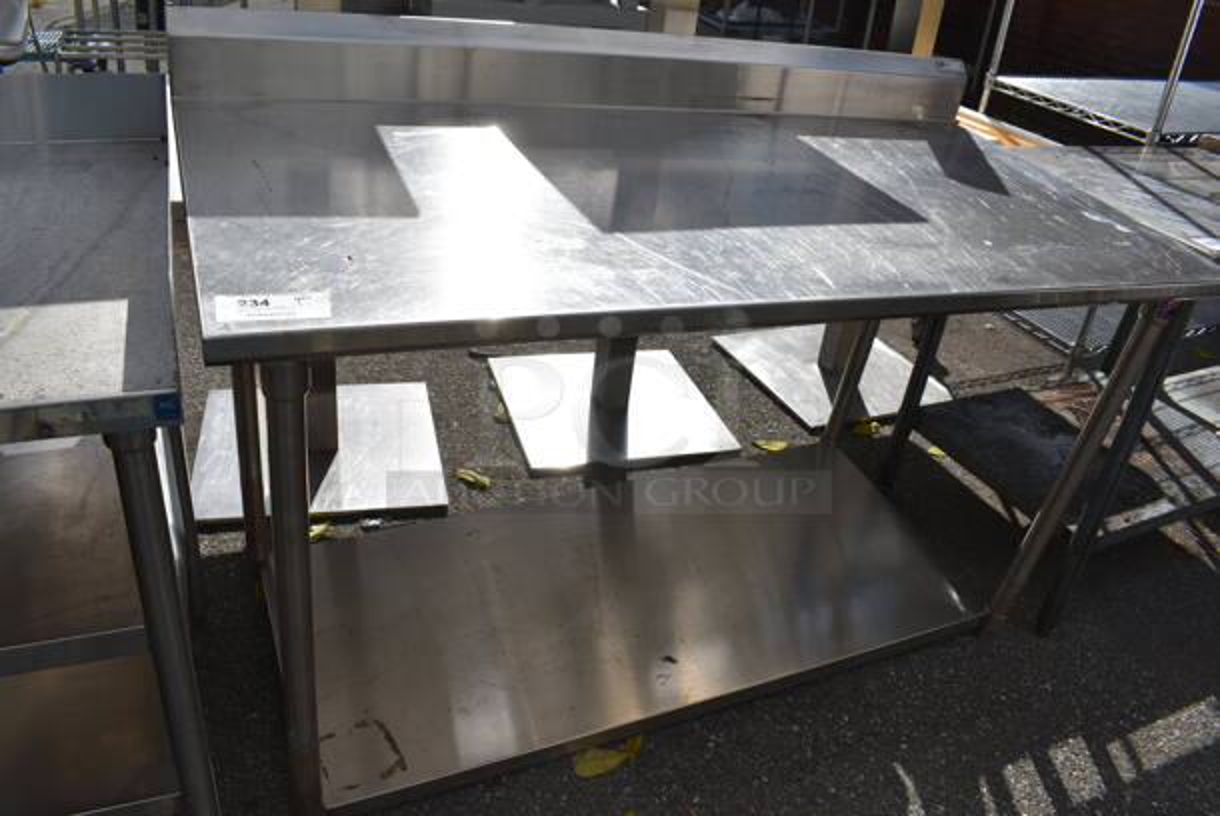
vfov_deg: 48.0
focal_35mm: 27
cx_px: 610
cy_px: 408
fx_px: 916
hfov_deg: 67.3
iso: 100
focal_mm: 18
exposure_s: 1/400
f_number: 10
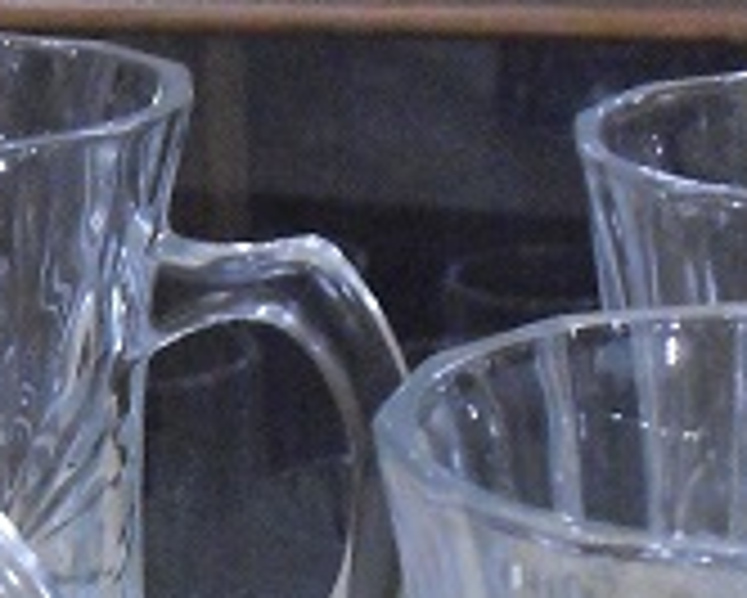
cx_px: -153
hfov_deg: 4.2
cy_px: 706
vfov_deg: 3.4
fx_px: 10154
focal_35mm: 459
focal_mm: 18.9
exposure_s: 1/60
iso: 800
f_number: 5.6
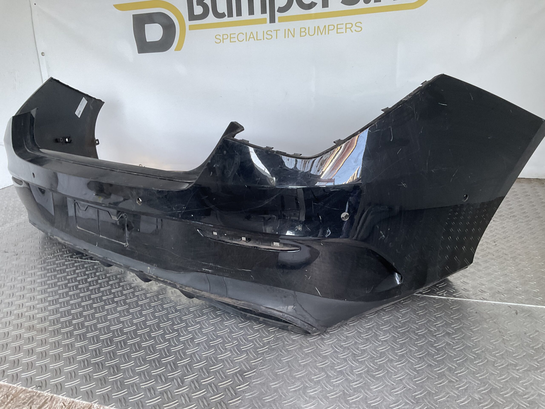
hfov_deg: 61.7
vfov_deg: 48.2
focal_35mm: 29
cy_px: 204
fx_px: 457
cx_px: 272
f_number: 1.8
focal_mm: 3
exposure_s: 1/50
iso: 50
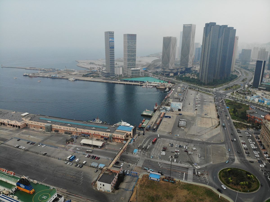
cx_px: 135
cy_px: 101
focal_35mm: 24
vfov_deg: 56.8
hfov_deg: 71.6
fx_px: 187
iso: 100
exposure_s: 1/215
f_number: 2.8
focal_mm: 4.5
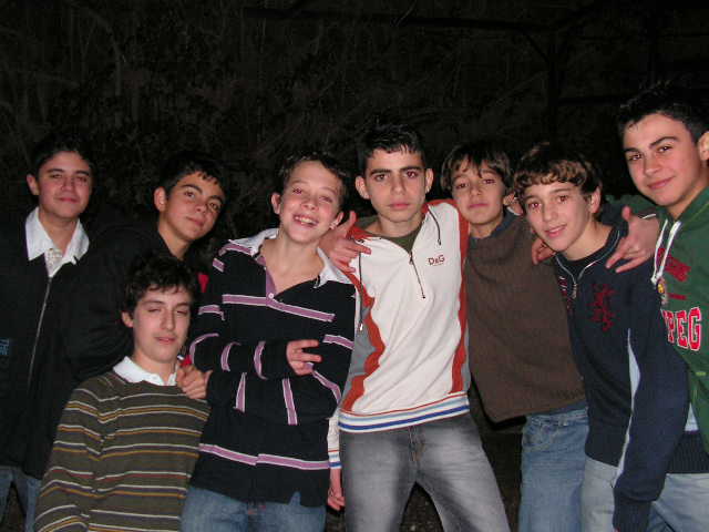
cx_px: 354
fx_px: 901
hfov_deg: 42.9
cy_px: 266
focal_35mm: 44
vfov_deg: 32.9
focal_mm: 7.4
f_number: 3.2
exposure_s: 1/40
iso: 200
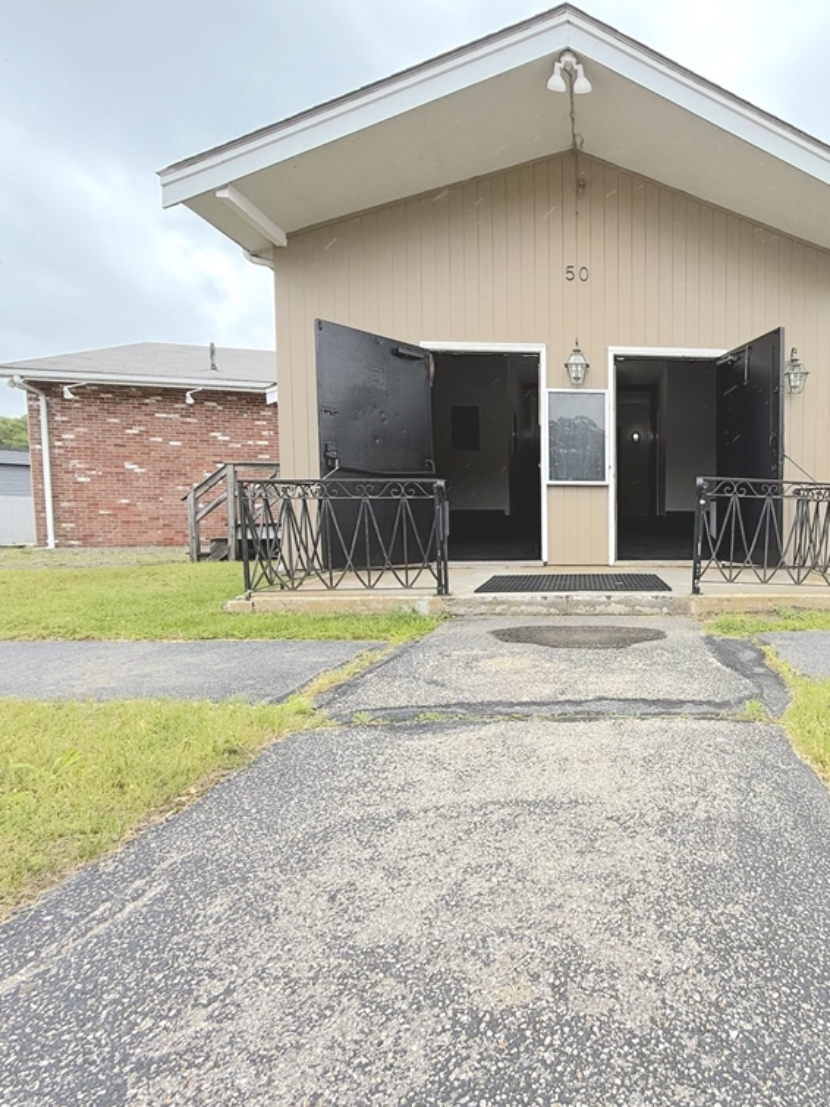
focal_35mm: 19
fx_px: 608
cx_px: 655
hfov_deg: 63.2
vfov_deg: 84.7
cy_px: 553
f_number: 2.2
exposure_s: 1/398
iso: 50
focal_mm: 2.22
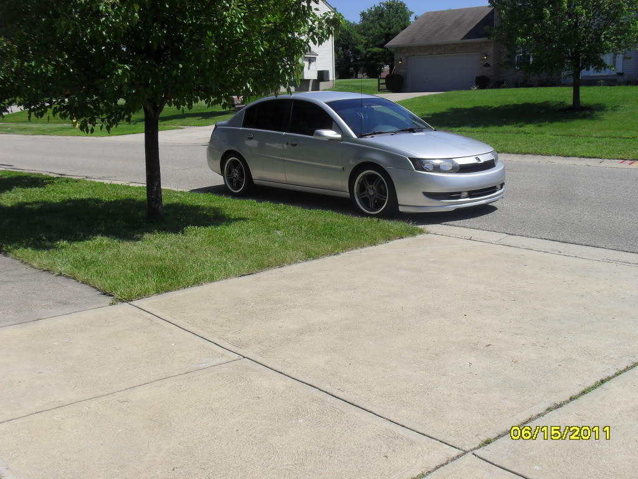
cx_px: 319
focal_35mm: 35
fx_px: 645
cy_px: 240
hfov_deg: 52.6
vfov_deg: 40.7
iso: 100
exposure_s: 1/250
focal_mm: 6.3
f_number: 8.4
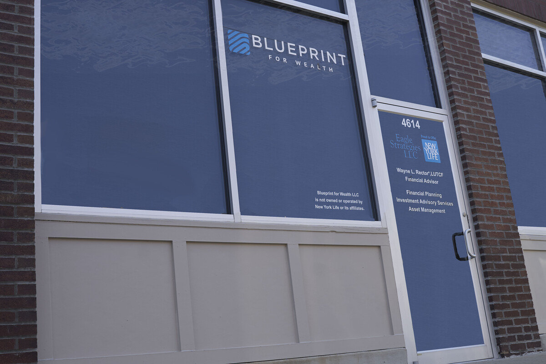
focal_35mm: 42
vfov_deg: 31.9
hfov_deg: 46.4
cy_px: 182
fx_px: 637
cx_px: 273
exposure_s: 1/200
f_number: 5.6
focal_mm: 28
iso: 125
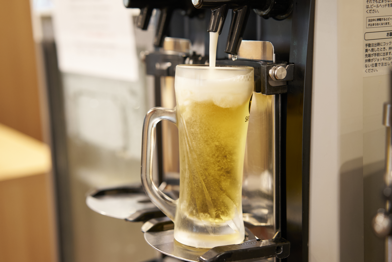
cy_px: 131
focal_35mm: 55
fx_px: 599
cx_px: 196
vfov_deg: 24.6
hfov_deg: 36.2
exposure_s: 1/160
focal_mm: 55
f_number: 2.8
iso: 2000
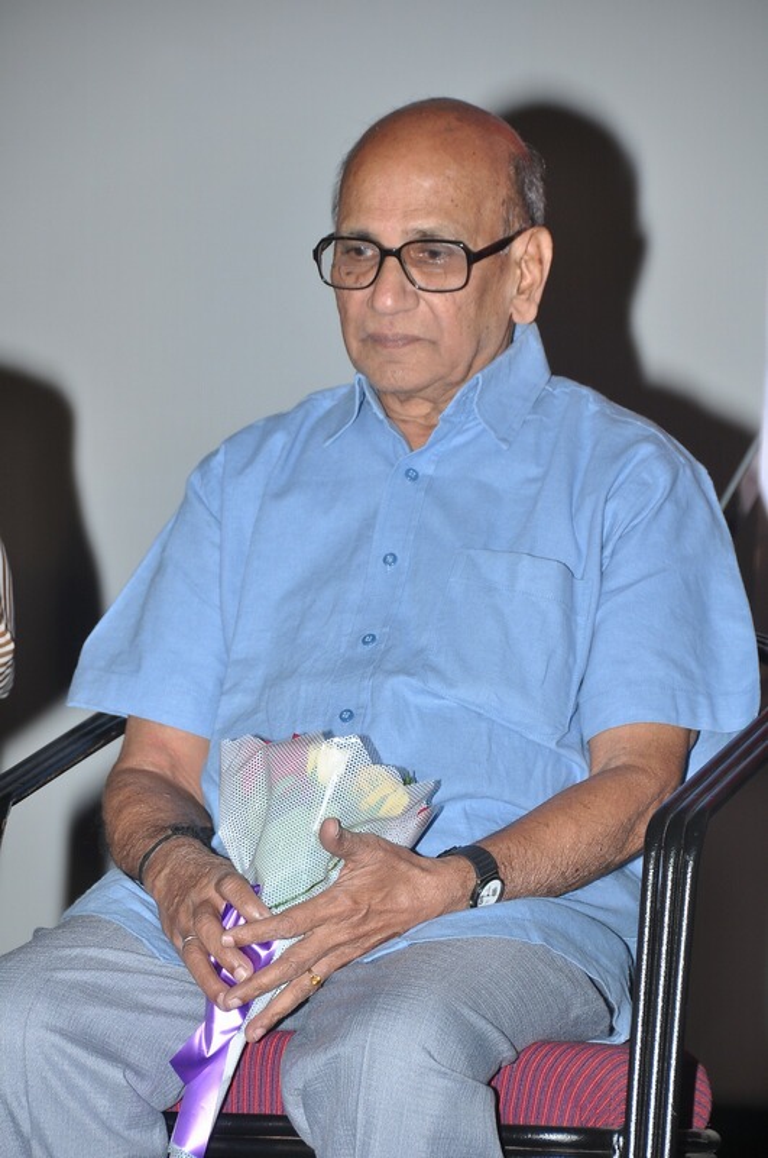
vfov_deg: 13.1
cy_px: 579
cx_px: 384
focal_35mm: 158
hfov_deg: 8.7
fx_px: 5055
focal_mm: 105
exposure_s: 1/125
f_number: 5.3
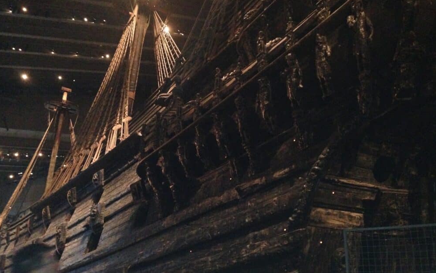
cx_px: 216
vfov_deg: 35.3
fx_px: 428
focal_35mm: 36
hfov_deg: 54.0
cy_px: 146
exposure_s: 1/16
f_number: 2.4
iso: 800
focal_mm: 4.12
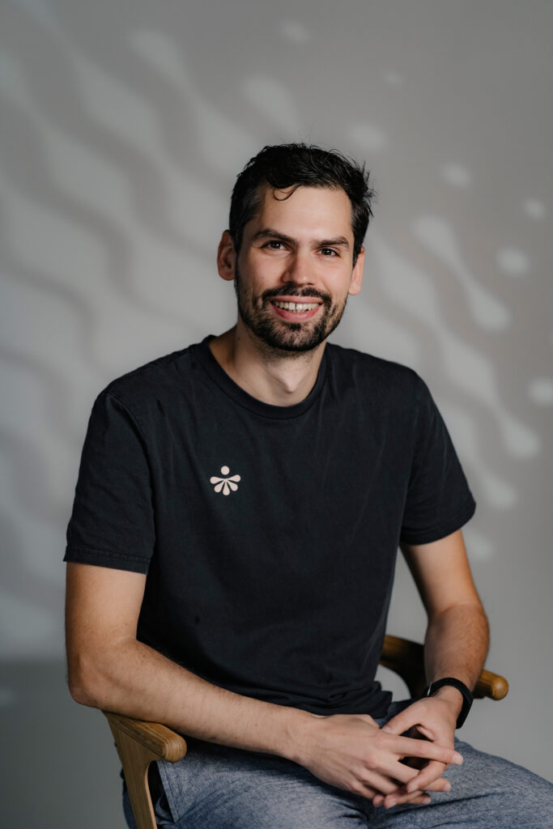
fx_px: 1958
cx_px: 276
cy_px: 414
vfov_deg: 23.9
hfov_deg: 16.1
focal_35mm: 85
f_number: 2
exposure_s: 1/200
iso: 800
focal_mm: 85
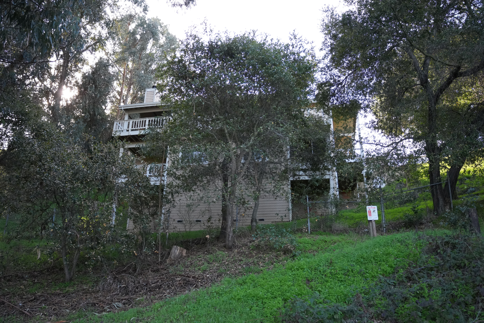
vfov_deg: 46.4
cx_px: 242
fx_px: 376
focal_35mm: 28
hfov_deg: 65.5
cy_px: 162
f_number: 4
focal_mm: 28
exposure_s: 1/500
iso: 1250
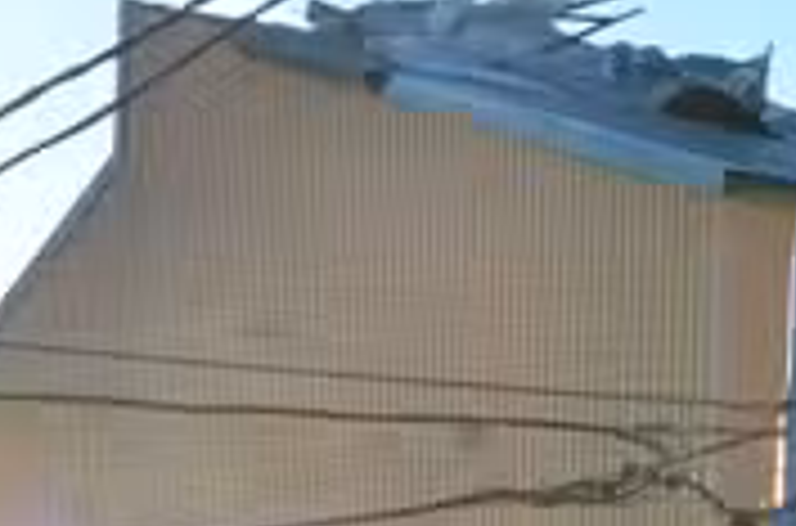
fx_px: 5094
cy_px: 728
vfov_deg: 5.9
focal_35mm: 231
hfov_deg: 8.7
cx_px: 1264
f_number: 11
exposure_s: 1/500
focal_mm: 34
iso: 400
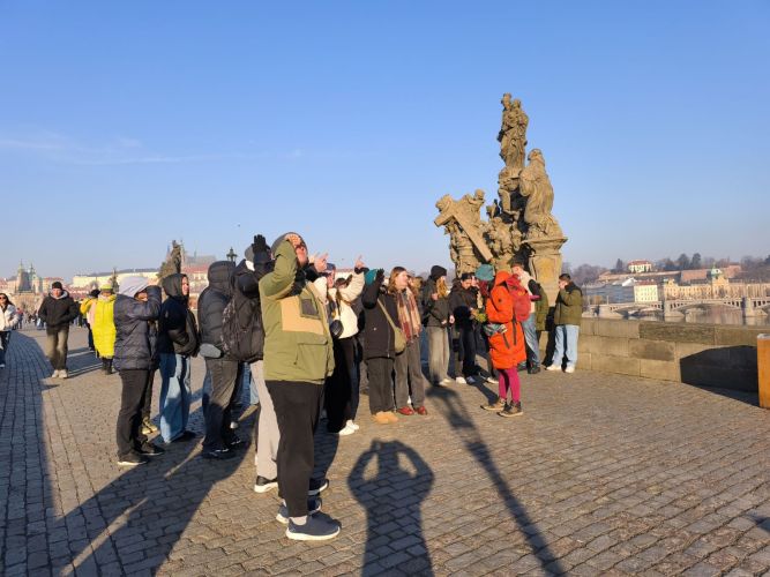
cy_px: 288
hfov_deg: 73.9
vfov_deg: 58.9
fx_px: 512
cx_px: 385
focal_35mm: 23
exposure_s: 1/1268
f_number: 1.6
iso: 50
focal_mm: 6.57
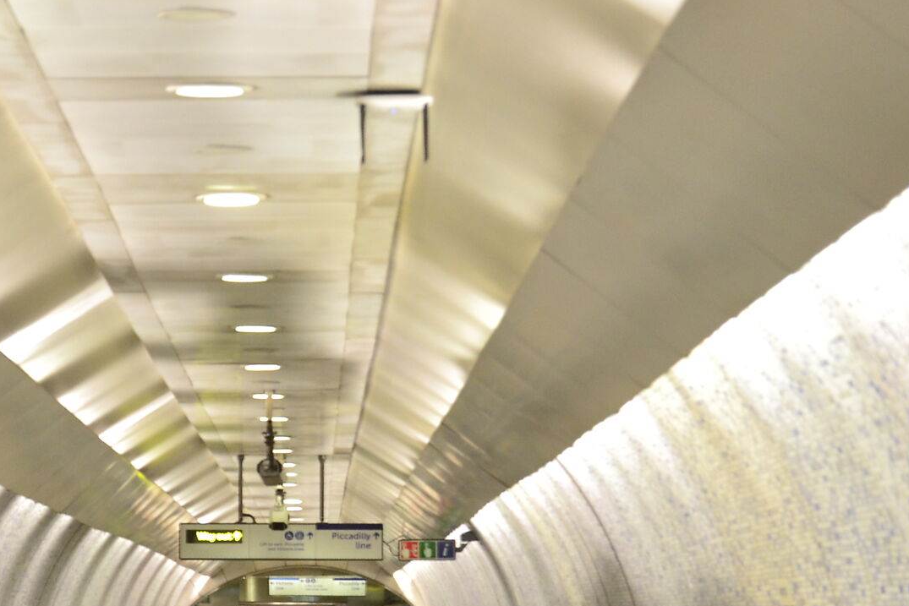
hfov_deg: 11.2
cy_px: 632
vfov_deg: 7.4
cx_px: 308
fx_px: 4649
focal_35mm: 184
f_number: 5.6
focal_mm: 55
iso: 800
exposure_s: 1/10
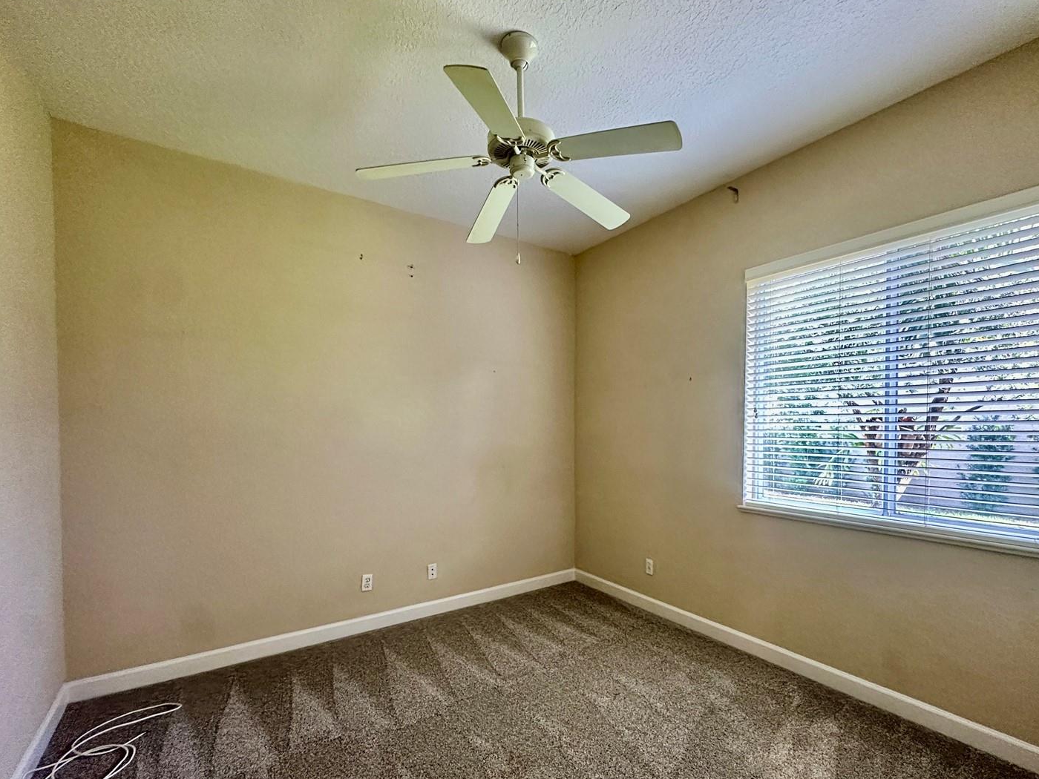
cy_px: 438
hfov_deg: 94.3
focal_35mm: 16
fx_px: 480
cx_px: 557
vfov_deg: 77.8
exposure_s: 1/60
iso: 500
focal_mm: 2.22
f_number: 2.2
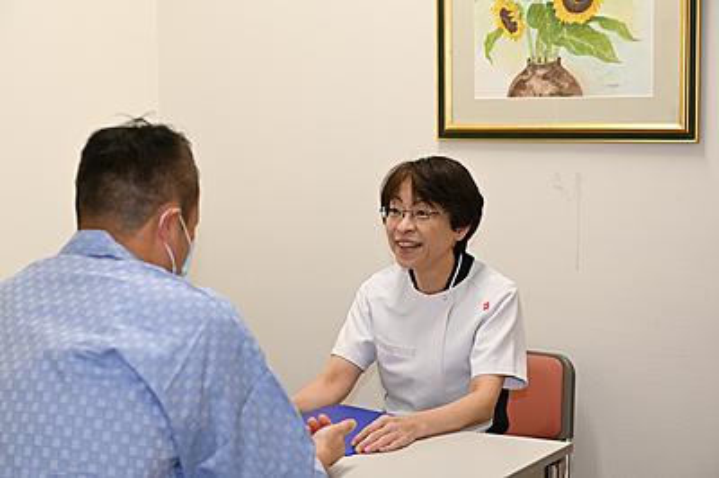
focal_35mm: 70
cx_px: 360
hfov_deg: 28.9
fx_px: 1397
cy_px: 239
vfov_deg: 19.4
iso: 400
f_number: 4.5
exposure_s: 1/50
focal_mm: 70
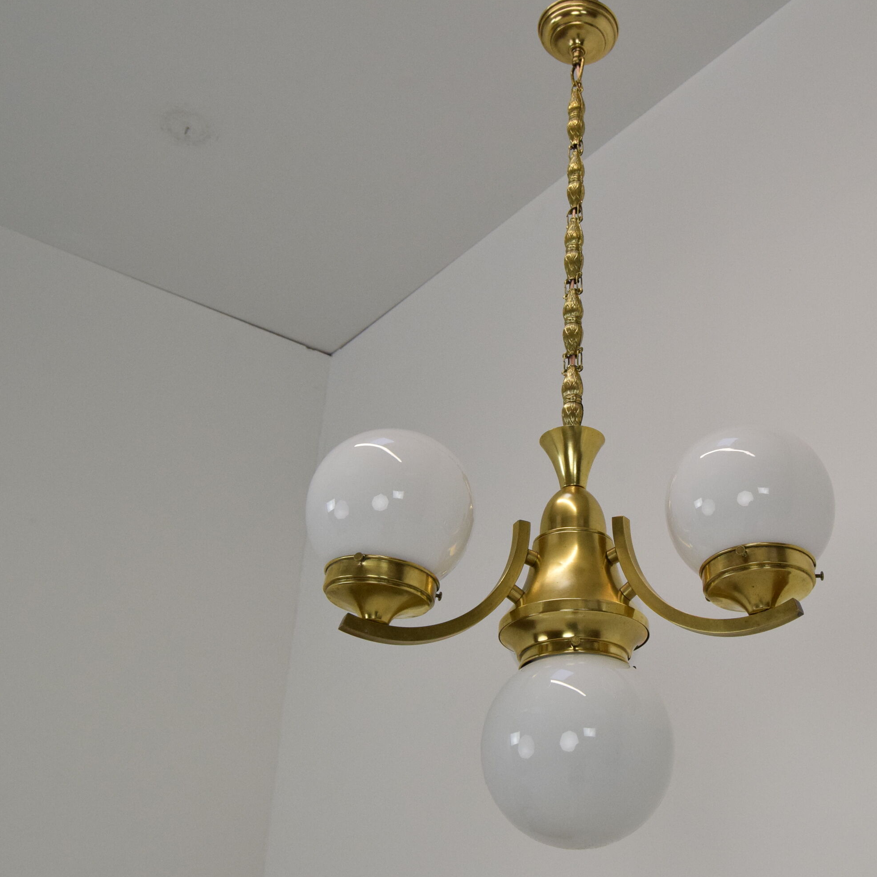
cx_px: 595
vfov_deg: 37.8
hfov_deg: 37.4
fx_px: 1280
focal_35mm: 45
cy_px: 436
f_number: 9
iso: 1600
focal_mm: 23
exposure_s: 1/320
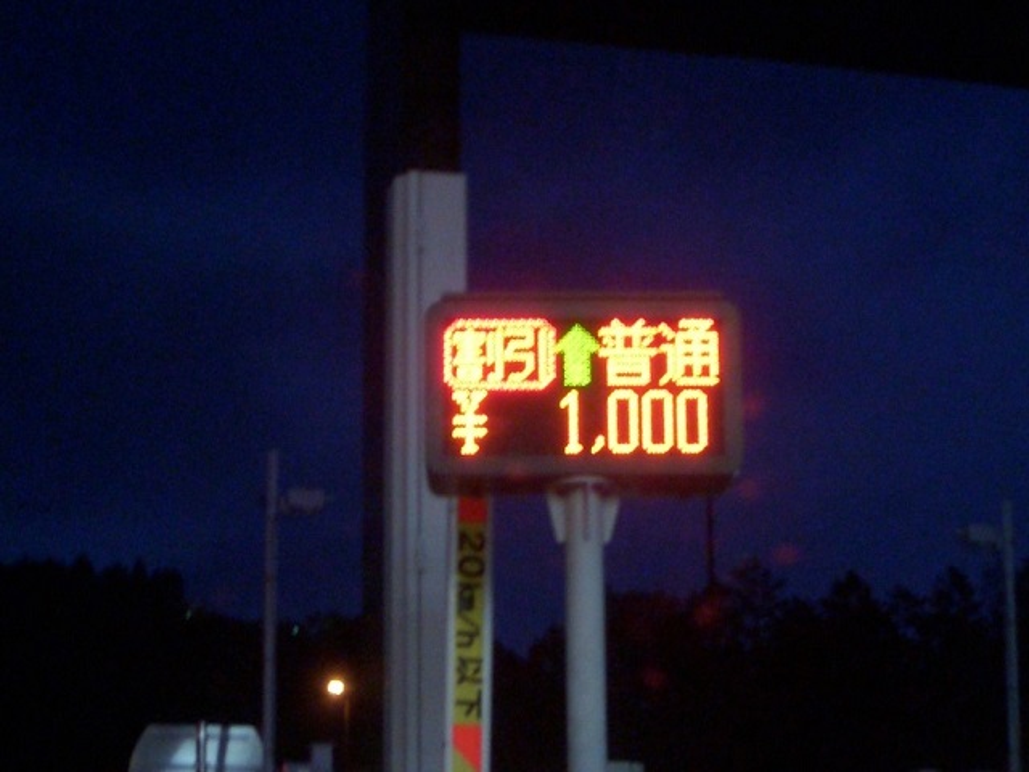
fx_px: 1130
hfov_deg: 49.0
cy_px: 386
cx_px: 514
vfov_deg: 37.7
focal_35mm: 38
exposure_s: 1/8
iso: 250
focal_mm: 6.3
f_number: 3.3
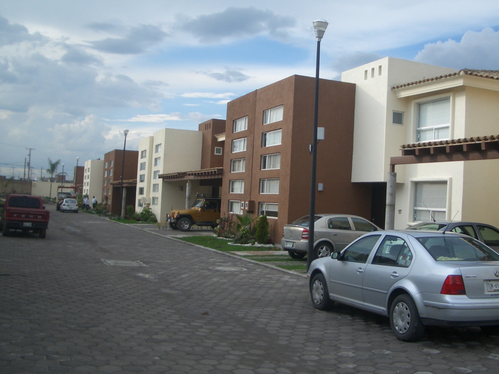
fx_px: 620
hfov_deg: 43.8
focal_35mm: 43
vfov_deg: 33.6
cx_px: 257
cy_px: 189
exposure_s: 1/800
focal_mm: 5.8
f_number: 2.6
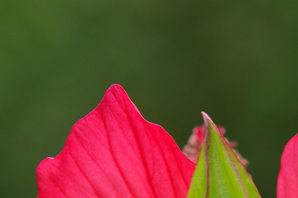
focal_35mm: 682
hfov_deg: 3.0
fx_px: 5638
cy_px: 272
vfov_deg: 2.0
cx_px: 242
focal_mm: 150
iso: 200
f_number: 5.6
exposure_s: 1/250
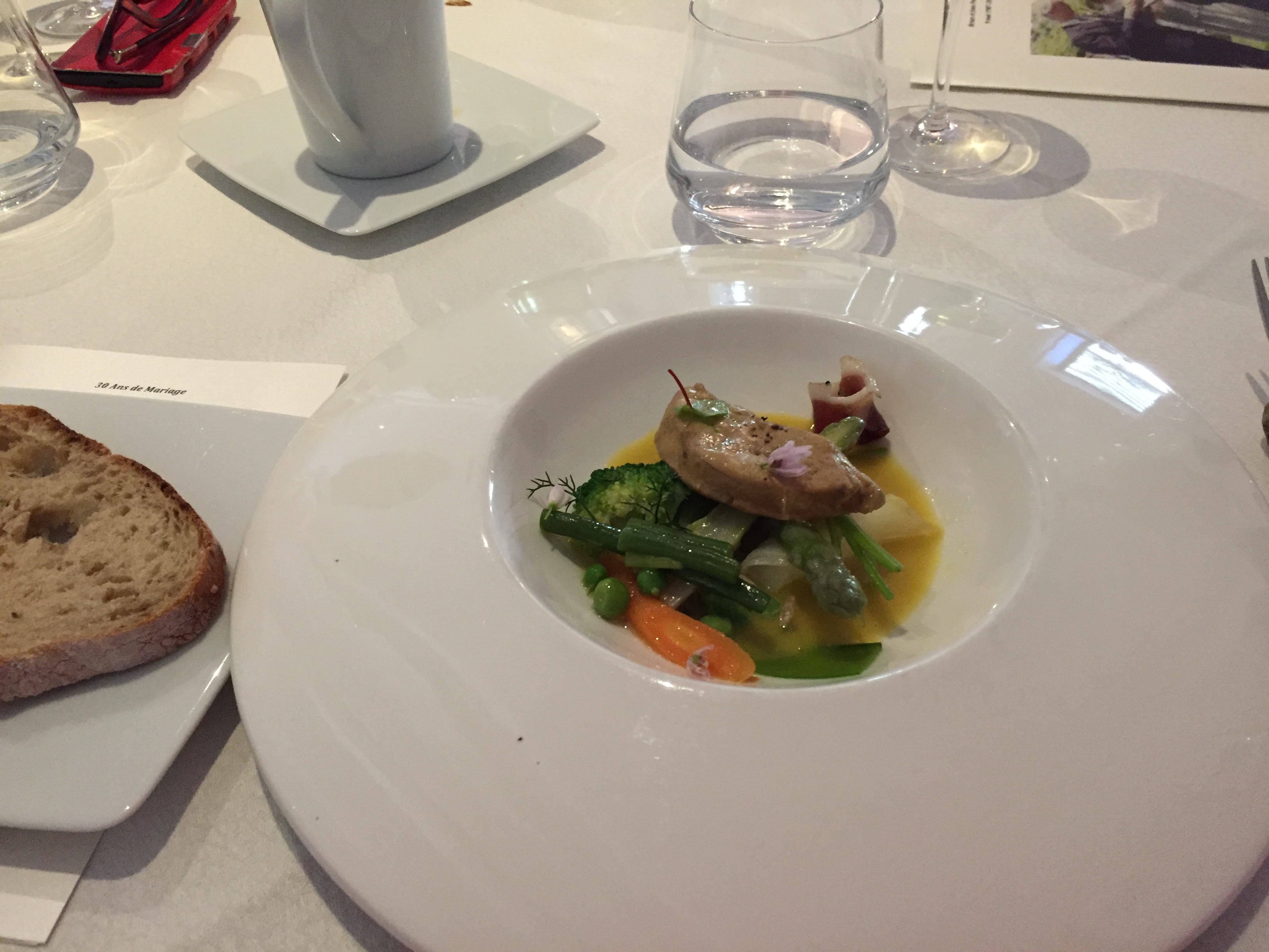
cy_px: 476
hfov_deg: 61.7
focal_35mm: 29
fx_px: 1063
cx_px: 634
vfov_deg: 48.2
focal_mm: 4.15
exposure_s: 1/33
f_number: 2.2
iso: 320
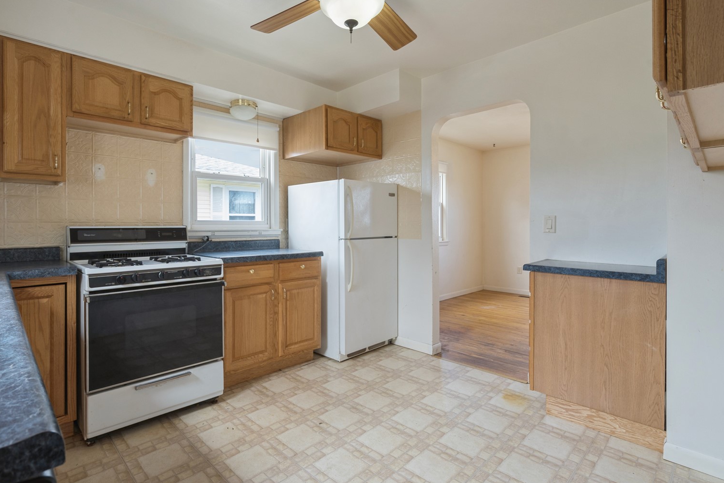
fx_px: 362
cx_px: 320
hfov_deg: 89.6
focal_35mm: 18
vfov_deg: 67.2
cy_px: 220
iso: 400
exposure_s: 1/50
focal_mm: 16
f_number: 8
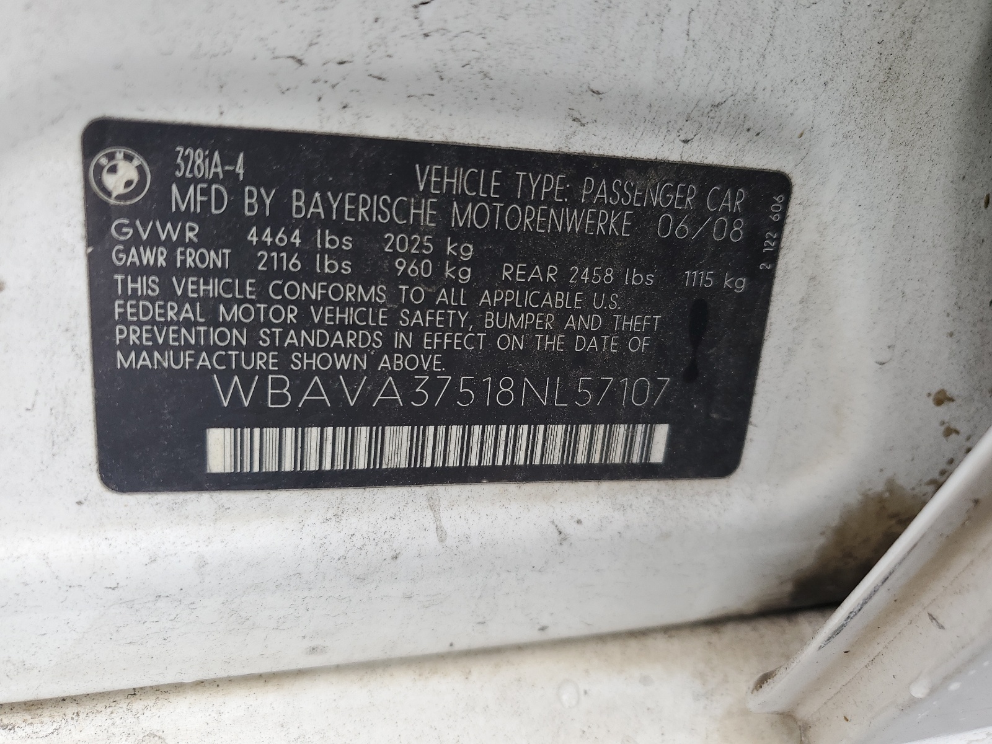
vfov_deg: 53.1
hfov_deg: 67.3
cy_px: 372
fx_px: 745
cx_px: 496
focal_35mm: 26
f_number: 1.5
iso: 50
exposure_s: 1/149
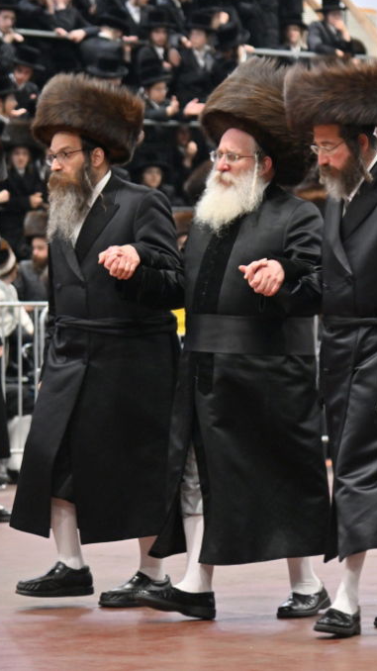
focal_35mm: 174
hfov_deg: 7.0
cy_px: 334
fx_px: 3095
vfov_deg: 12.4
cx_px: 255
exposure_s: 1/160
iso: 1000
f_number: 4
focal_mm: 110
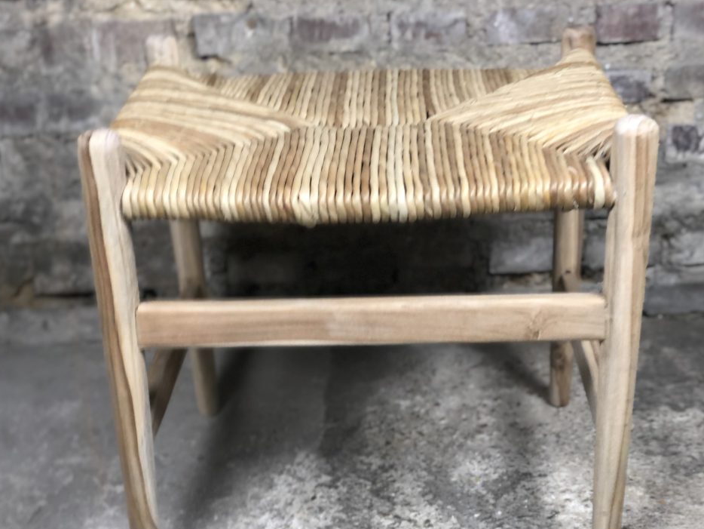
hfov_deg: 33.8
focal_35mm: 57
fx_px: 1160
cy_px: 287
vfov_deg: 25.7
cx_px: 368
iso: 100
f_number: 2.4
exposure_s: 1/33
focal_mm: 6
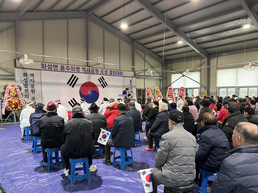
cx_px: 129
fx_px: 194
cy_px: 96
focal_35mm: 26
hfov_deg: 67.3
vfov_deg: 53.1
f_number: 1.5
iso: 160
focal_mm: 5.7
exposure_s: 1/60
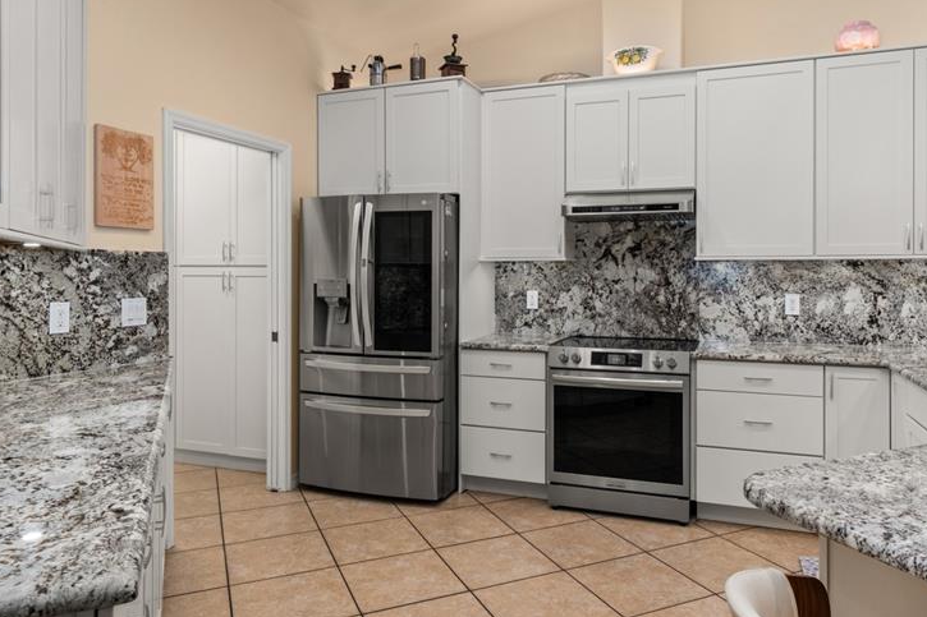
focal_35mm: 24
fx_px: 618
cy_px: 259
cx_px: 511
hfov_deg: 73.5
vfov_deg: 52.9
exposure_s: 1/5
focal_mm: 17
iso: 400
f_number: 11
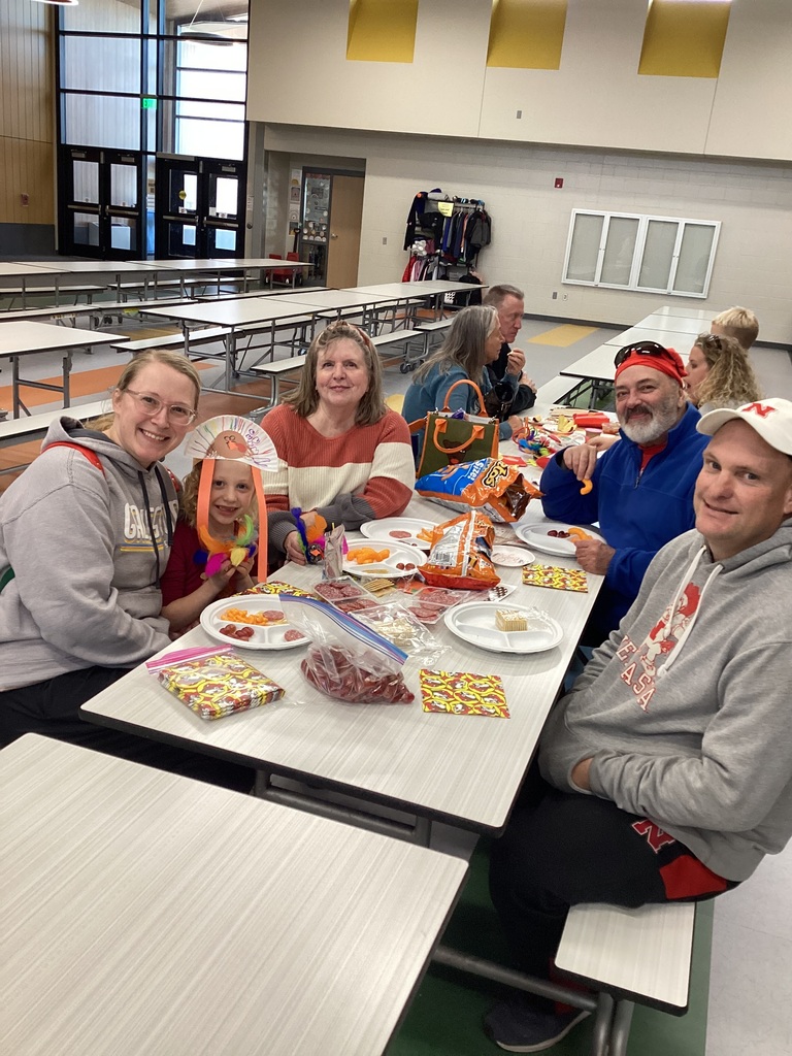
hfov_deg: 45.4
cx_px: 396
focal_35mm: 31
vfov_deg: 58.4
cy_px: 528
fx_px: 946
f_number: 2.4
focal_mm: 3.3
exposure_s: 1/60
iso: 160
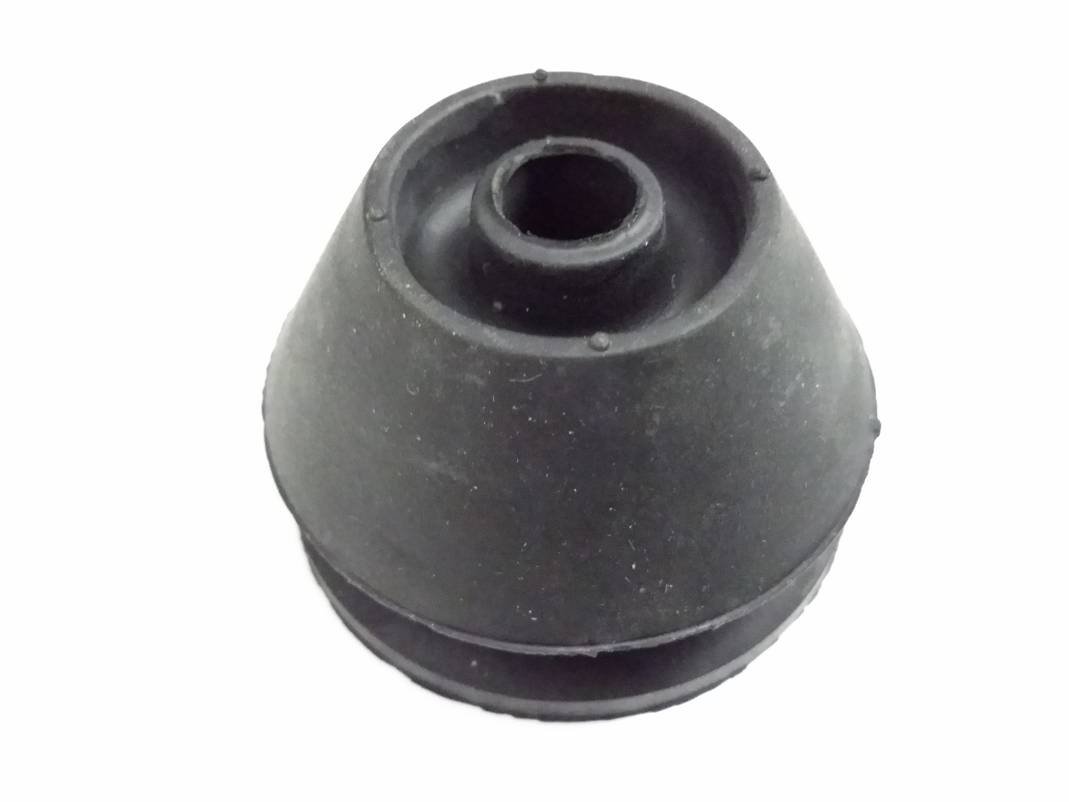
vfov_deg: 44.2
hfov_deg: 56.8
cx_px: 534
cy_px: 401
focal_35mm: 32
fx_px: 988
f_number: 2.4
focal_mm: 3.4
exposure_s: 1/15
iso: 1000
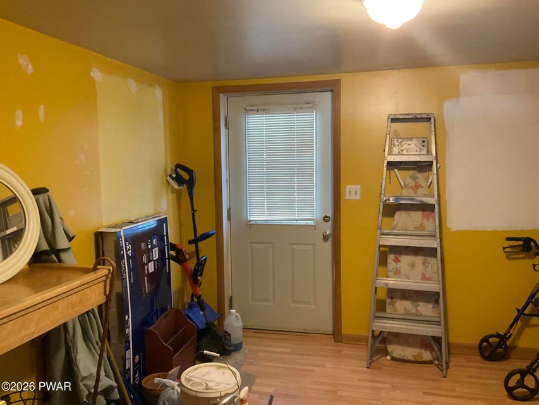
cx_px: 270
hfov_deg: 61.7
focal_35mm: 29
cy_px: 202
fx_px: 452
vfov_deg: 48.2
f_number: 1.8
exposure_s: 1/55
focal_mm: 3
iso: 320
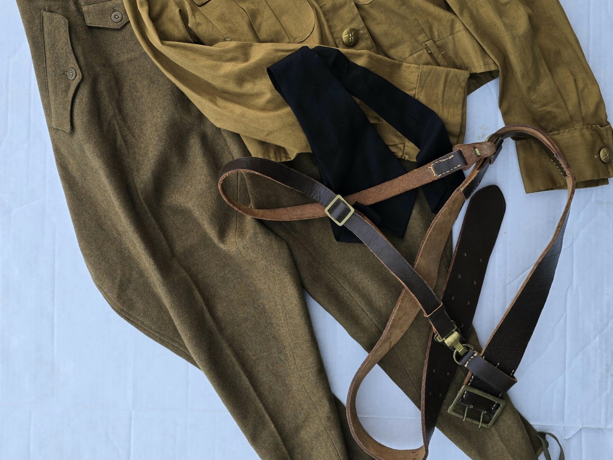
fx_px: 549
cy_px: 185
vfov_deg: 45.2
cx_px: 309
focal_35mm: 31
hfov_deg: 58.3
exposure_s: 1/182
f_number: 1.7
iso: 40
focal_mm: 6.3
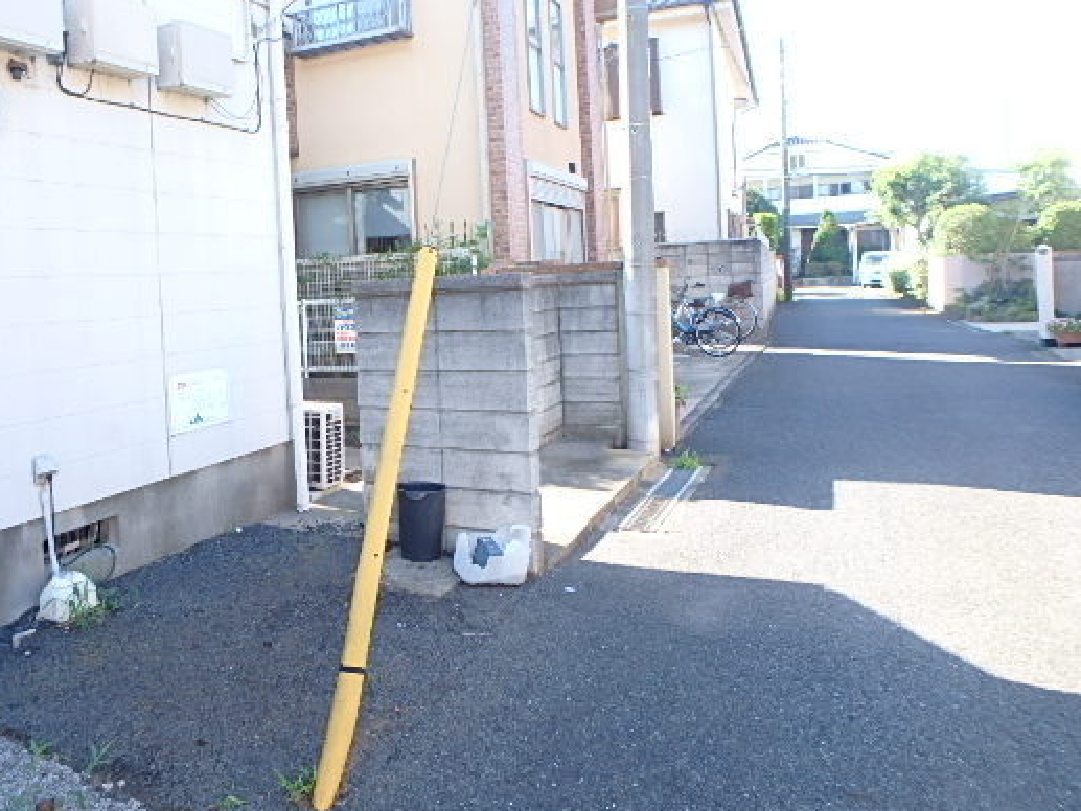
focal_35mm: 26
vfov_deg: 52.6
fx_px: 812
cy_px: 316
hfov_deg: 66.6
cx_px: 429
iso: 125
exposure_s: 1/100
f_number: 3.5
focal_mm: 3.7
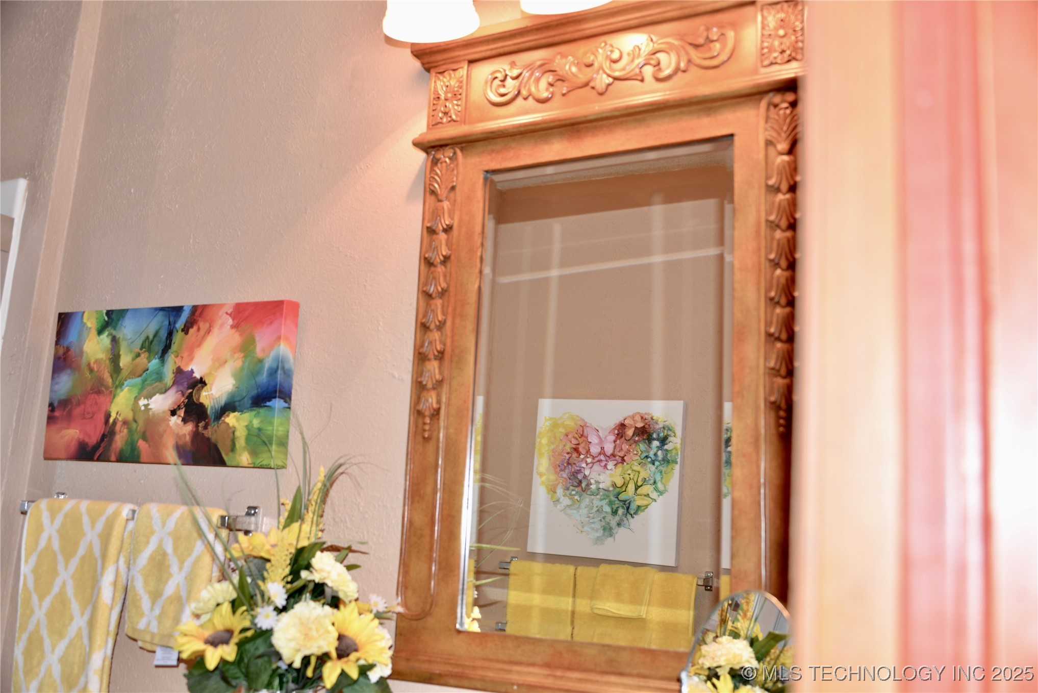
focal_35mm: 35
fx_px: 1009
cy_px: 346
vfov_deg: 37.9
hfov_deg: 54.4
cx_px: 519
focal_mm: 35
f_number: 3.8
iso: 320
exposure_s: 1/60
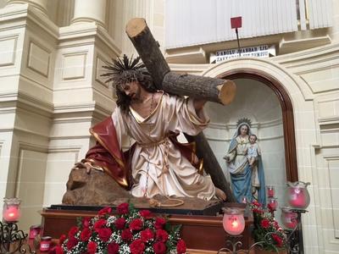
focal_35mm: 29
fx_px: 284
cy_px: 127
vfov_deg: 48.2
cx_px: 170
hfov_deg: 61.7
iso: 80
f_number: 2.2
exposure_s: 1/33
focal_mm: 4.15
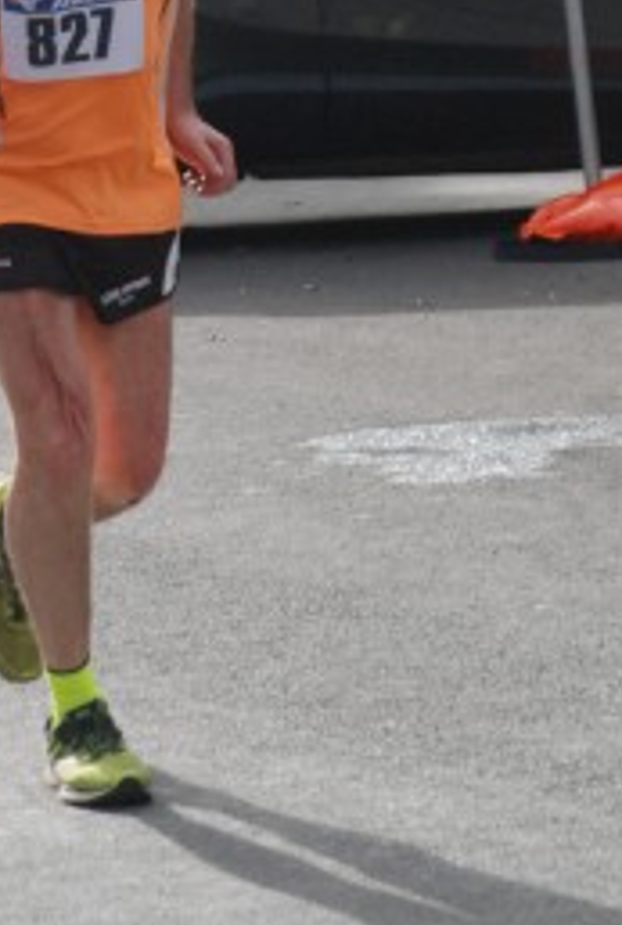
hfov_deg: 5.3
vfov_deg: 7.8
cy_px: 252
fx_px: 6749
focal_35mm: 262
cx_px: 156
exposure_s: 1/1250
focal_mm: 75
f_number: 5.6
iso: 1000
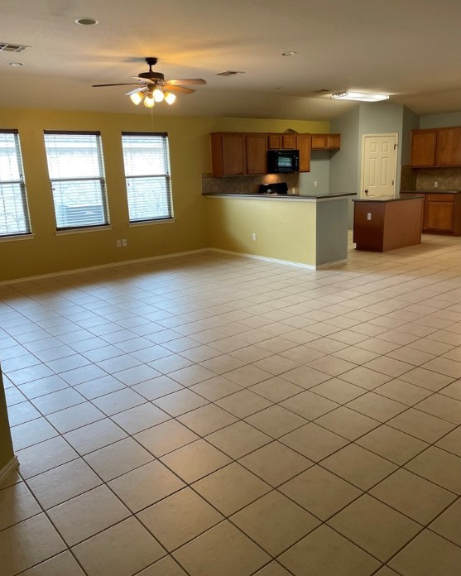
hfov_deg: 51.5
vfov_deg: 62.1
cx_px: 225
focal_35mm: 28
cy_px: 269
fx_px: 477
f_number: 1.6
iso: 125
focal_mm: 4.2
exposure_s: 1/120
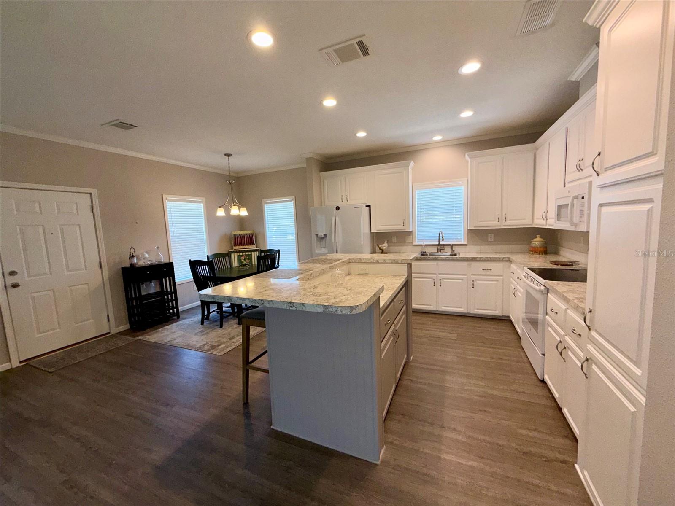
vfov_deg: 85.7
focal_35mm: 14
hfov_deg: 102.1
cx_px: 338
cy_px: 253
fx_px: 273
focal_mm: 2.22
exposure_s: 1/122
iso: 40
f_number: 2.2
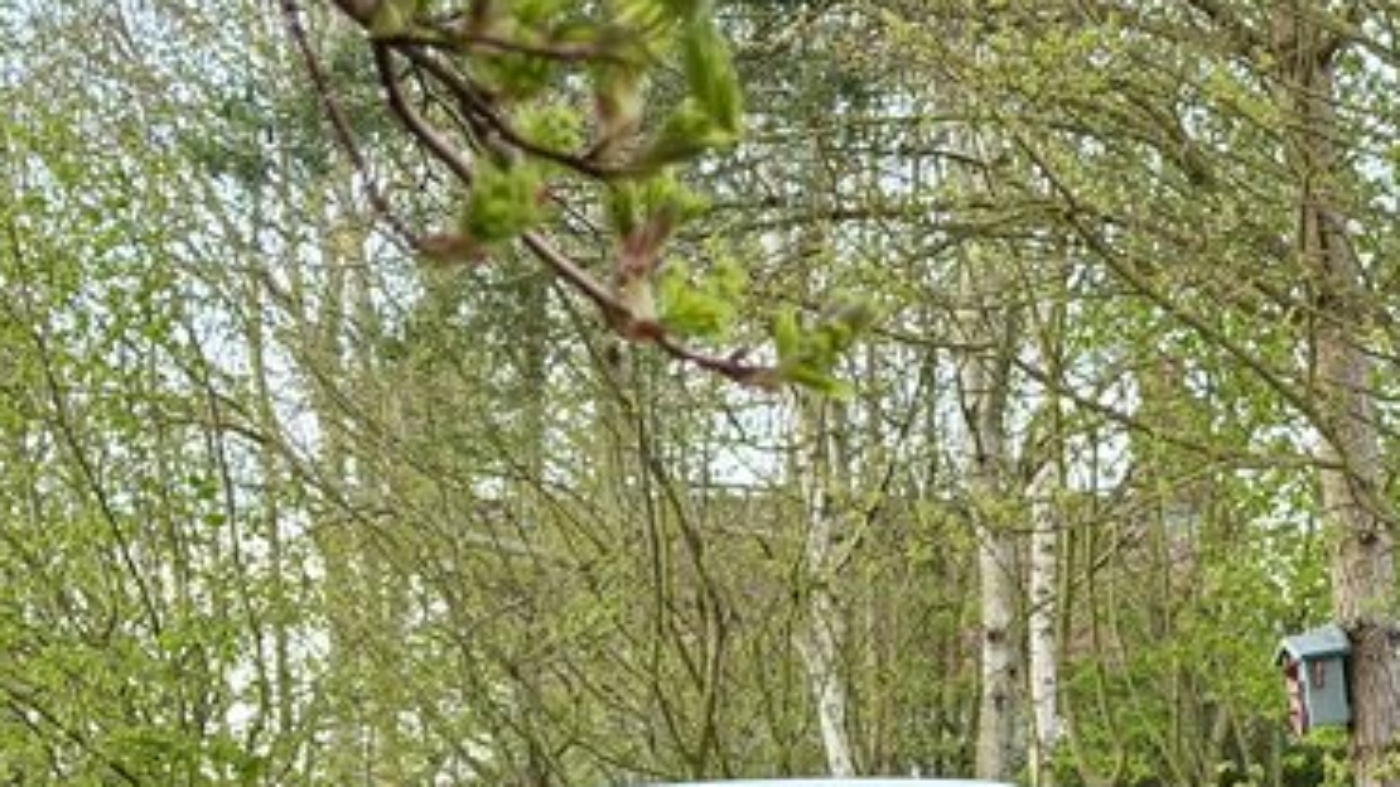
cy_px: 1006
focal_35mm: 113
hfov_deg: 18.8
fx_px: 4194
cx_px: 1018
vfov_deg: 10.5
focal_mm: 6.76
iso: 125
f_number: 1.78
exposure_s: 1/60
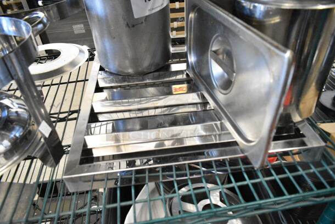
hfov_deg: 67.3
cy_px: 112
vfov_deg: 48.0
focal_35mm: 27
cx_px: 168
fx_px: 251
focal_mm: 18
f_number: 5
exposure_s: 1/100
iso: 6400
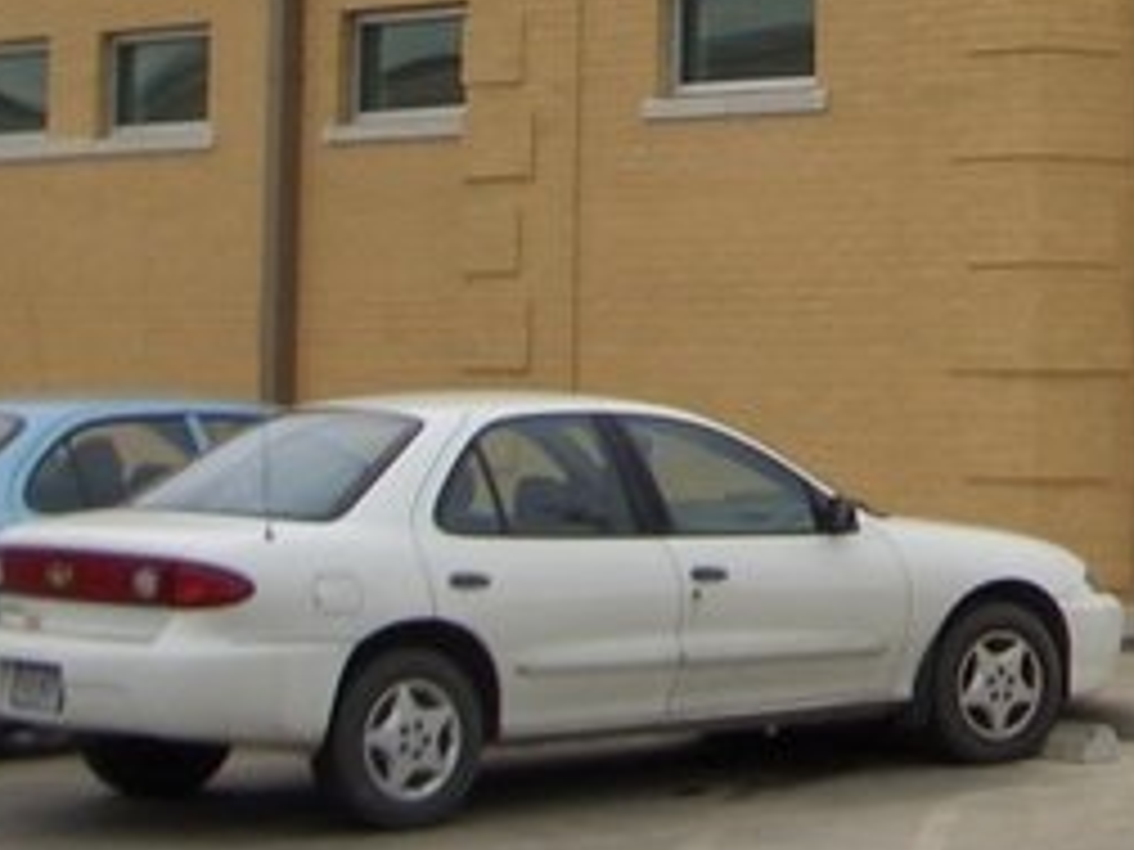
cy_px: -175
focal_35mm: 142
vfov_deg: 10.3
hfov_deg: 13.3
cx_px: 1552
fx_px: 4652
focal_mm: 5.8
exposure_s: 1/200
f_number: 4.3
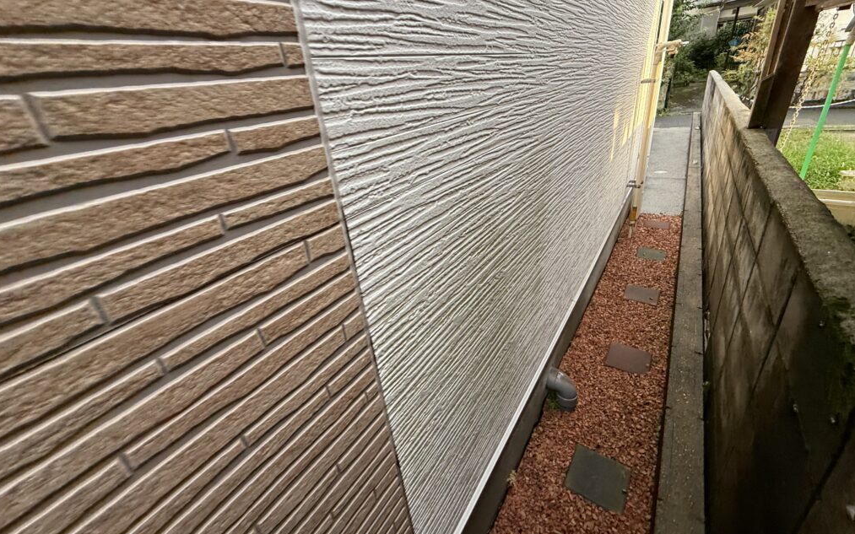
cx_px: 427
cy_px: 243
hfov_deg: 101.5
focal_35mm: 15
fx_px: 350
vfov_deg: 74.6
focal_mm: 2.22
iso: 160
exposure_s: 1/99
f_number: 2.2
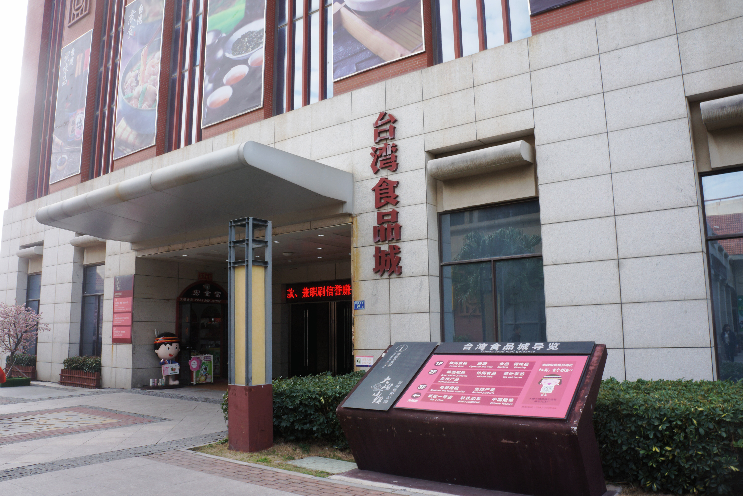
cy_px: 248
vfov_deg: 47.9
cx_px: 372
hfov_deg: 67.4
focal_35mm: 27
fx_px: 557
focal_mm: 18
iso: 100
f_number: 14
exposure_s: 1/30
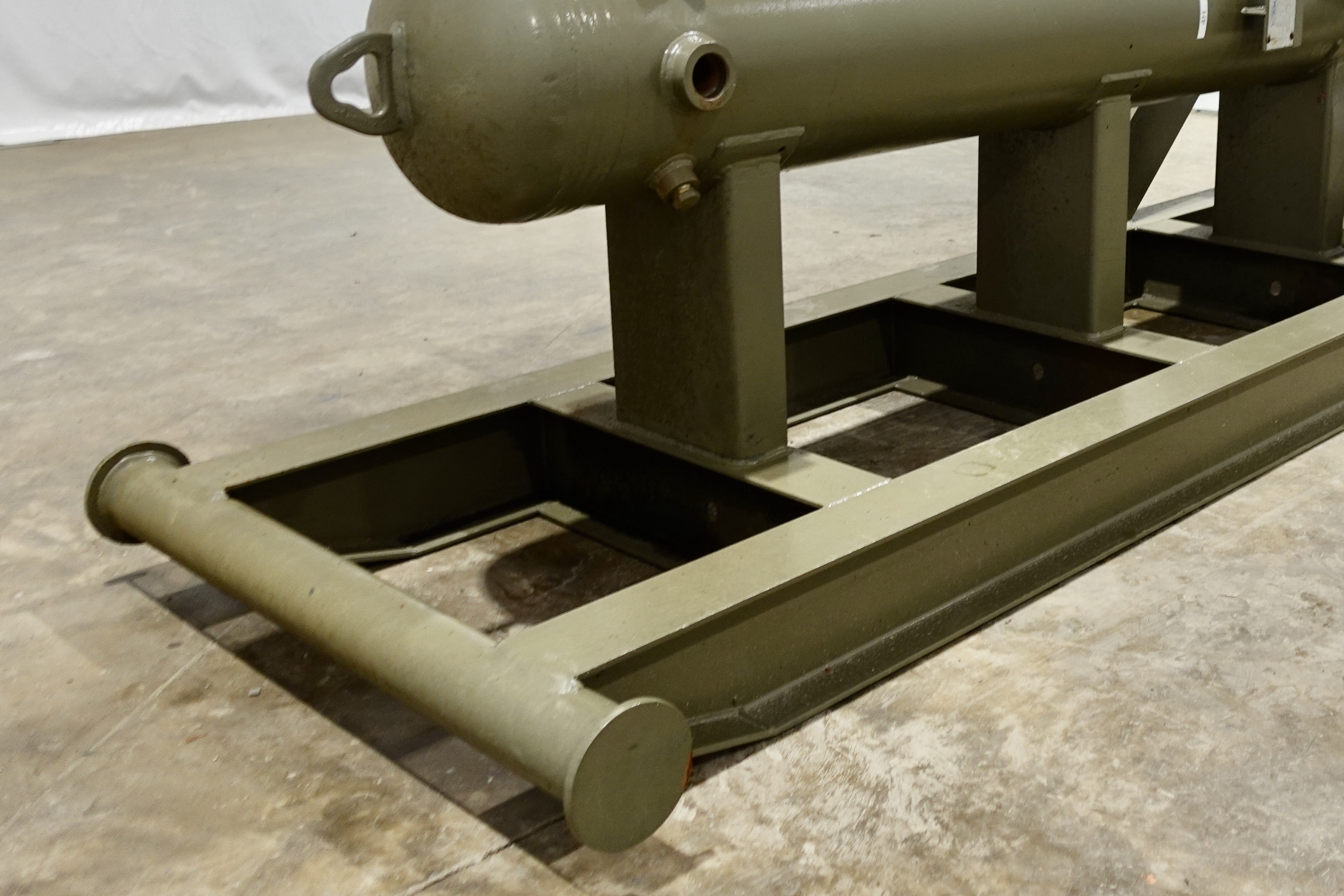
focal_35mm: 41
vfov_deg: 32.2
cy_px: 249
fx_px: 1530
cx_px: 950
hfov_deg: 46.3
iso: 200
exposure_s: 1/30
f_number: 1.8
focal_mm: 9.4
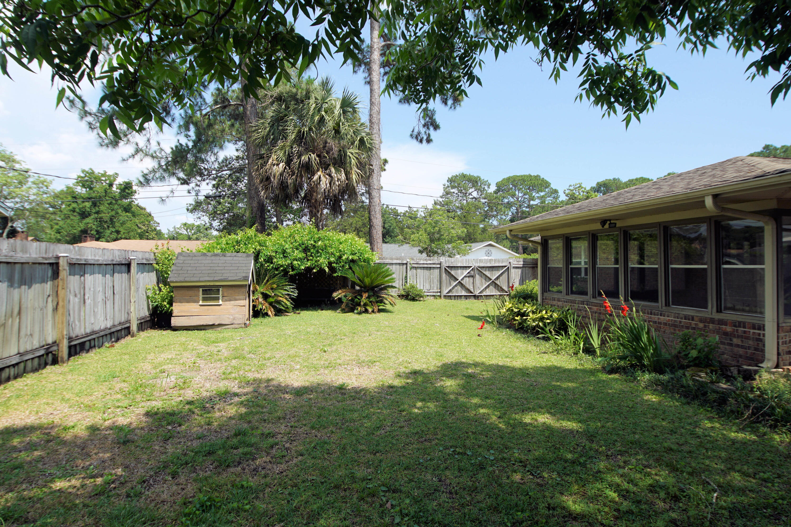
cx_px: 396
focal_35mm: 18
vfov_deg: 67.4
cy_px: 264
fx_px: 396
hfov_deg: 90.0
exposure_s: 1/160
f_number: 7.1
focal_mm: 12
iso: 100
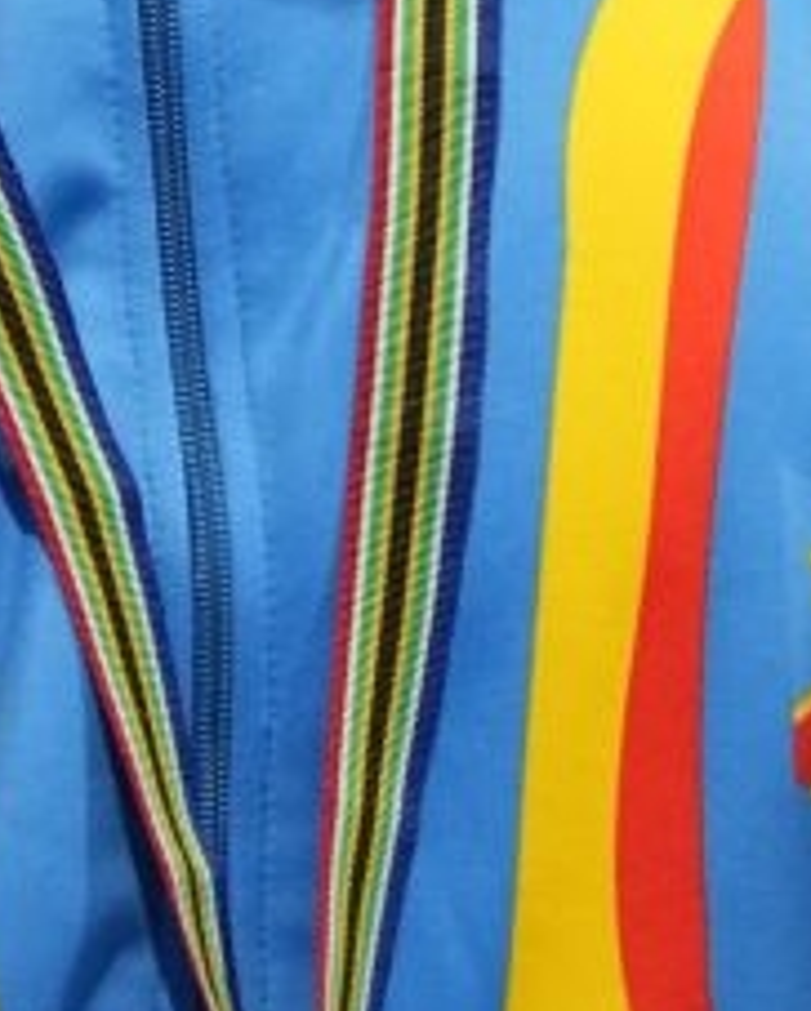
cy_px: 178
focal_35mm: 1416
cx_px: 27
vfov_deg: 1.4
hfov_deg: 1.1
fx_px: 42427
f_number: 2.8
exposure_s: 1/250
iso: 2000
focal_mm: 191
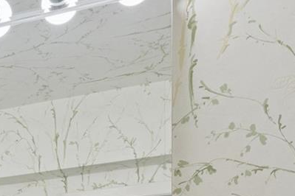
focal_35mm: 77
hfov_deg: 22.1
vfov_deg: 14.1
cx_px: -138
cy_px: 420
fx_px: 631
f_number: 14
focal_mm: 15
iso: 640
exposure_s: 1/25
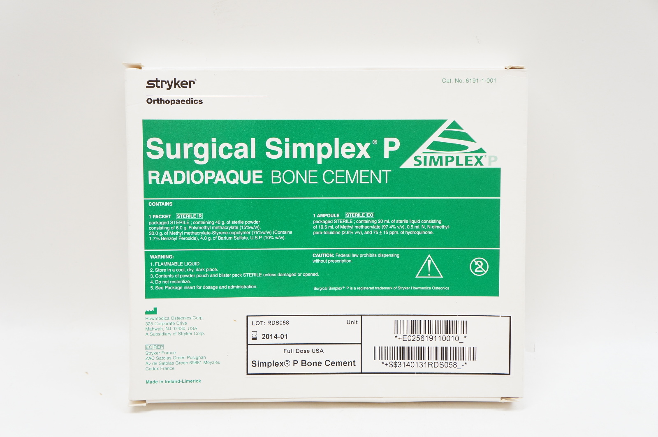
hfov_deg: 43.6
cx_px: 329
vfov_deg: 29.8
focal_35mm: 45
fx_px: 822
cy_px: 218
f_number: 7.1
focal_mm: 30
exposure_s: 1/30
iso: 400
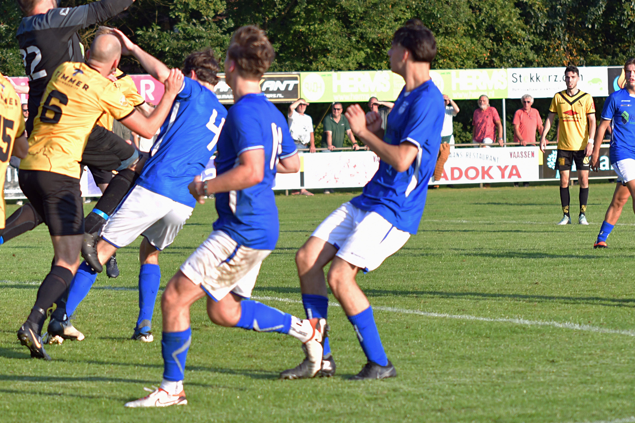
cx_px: 211
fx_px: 3545
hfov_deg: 10.2
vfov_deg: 6.8
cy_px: 140
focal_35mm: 201
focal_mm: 70
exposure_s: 1/1000
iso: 200
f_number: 2.8
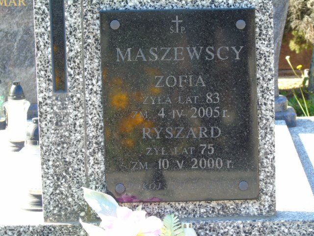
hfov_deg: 12.2
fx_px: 1469
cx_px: 157
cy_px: 118
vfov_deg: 9.2
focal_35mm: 162
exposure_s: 1/125
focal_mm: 29
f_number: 4.9
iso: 200
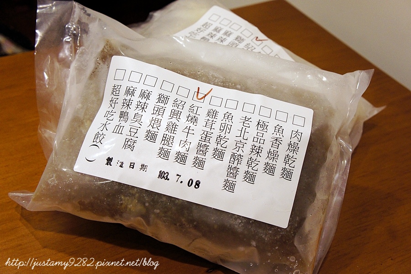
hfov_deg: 43.6
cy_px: 137
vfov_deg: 29.8
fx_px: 513
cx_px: 206
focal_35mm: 45
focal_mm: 30
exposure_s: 1/50
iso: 1600
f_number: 6.3
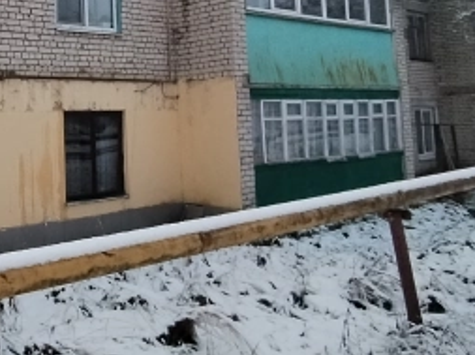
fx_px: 576
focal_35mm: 42
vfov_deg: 33.4
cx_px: 21
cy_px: 77
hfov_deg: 40.3
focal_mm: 1.42
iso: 100
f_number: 2.2
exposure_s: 1/954
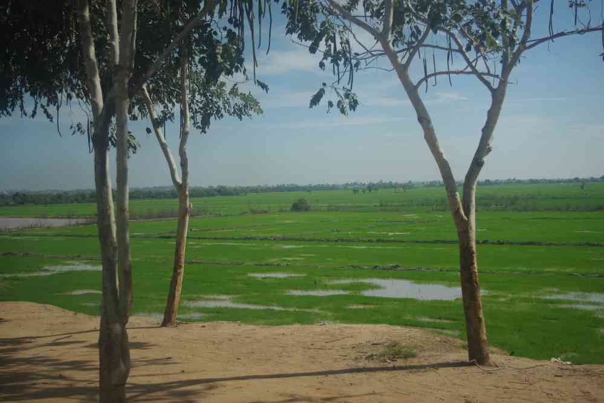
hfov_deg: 40.0
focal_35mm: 50
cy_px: 202
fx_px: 830
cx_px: 302
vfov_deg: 27.3
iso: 800
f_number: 4
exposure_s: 1/2000
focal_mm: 33
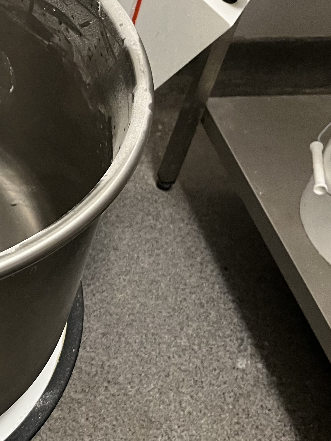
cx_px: -127
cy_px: 183
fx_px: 829
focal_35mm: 65
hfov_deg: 20.2
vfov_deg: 29.8
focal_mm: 5.1
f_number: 1.6
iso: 320
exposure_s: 1/50
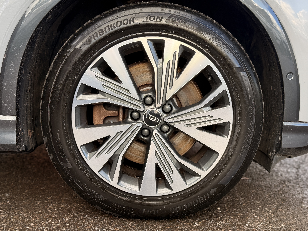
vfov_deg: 30.3
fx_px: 427
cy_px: 116
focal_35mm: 48
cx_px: 154
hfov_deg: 39.7
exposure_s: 1/712
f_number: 1.78
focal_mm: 6.76
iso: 64
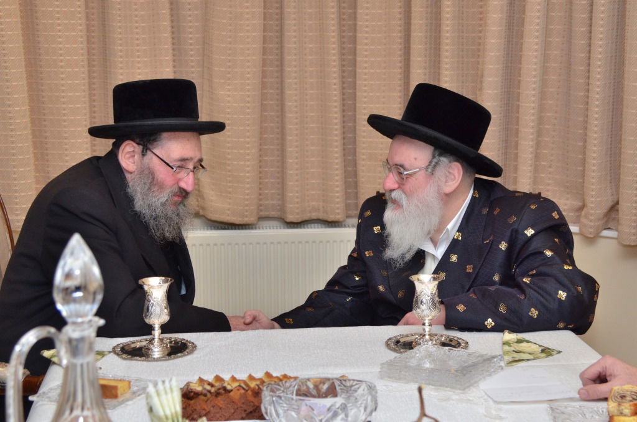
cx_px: 318
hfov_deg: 28.1
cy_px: 211
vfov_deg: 18.8
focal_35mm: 72
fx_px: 1271
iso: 1250
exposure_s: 1/200
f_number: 5.3
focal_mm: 48
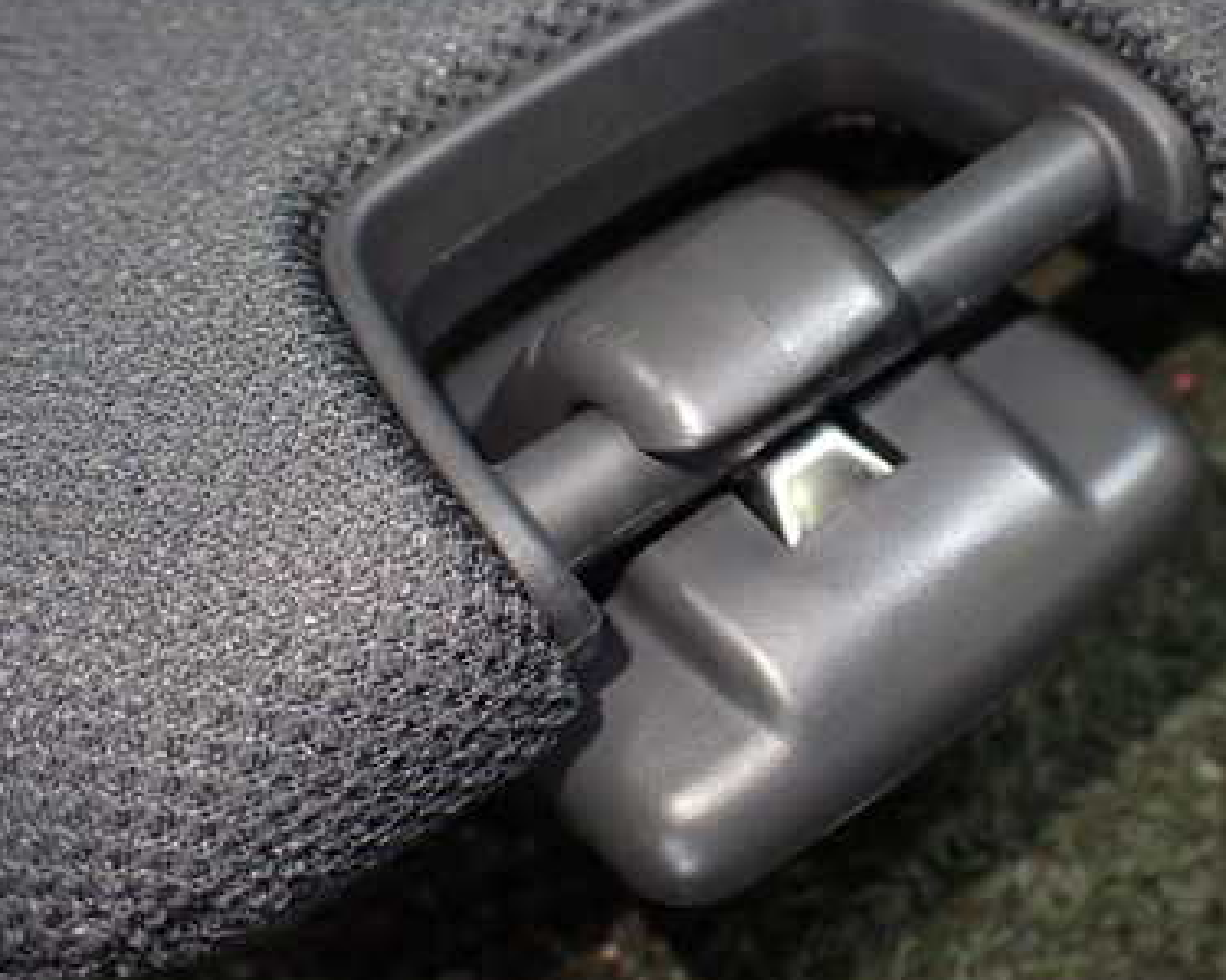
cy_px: 377
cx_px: 757
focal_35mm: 47
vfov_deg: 32.0
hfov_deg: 39.3
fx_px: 1705
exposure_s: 1/125
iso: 800
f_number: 2.3
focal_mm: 5.4
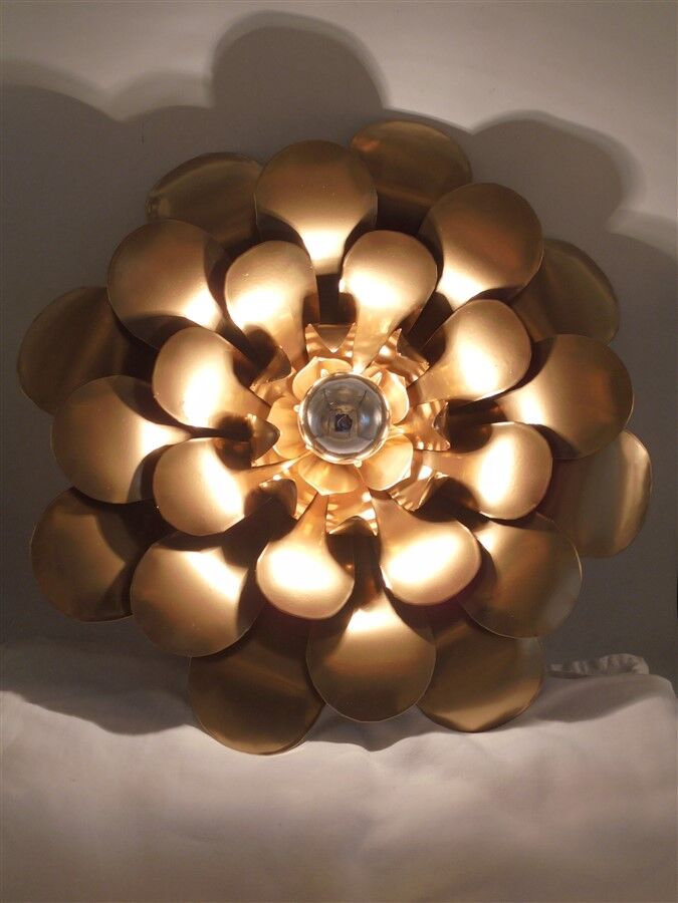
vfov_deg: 54.0
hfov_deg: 41.8
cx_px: 339
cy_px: 452
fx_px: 888
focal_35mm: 34
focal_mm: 6.1
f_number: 4
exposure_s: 1/50
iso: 100
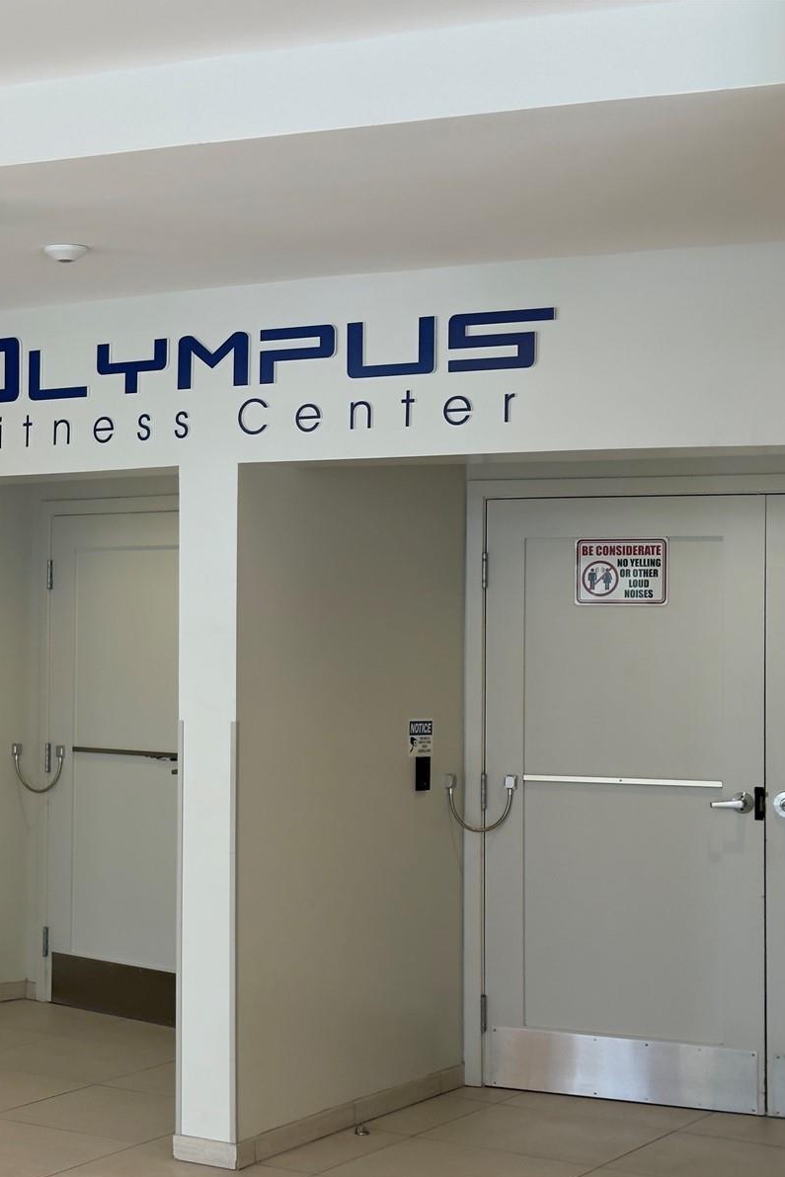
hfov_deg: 19.9
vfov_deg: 30.1
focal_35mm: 67
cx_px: 86
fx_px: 2191
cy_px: 590
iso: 80
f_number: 1.78
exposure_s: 1/170
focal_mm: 6.76
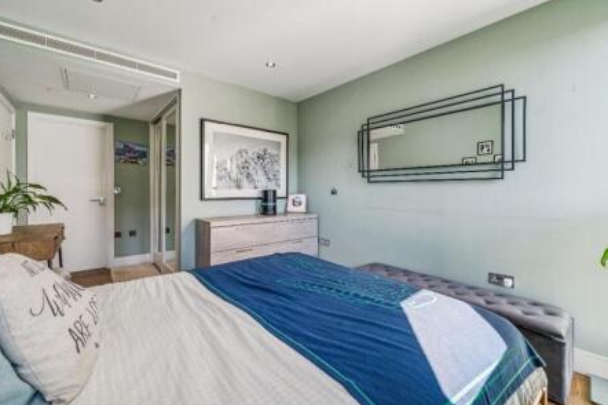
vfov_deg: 81.1
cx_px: 293
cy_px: 194
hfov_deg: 104.2
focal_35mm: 14
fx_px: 236
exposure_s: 1/40
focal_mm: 13
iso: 640
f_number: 9
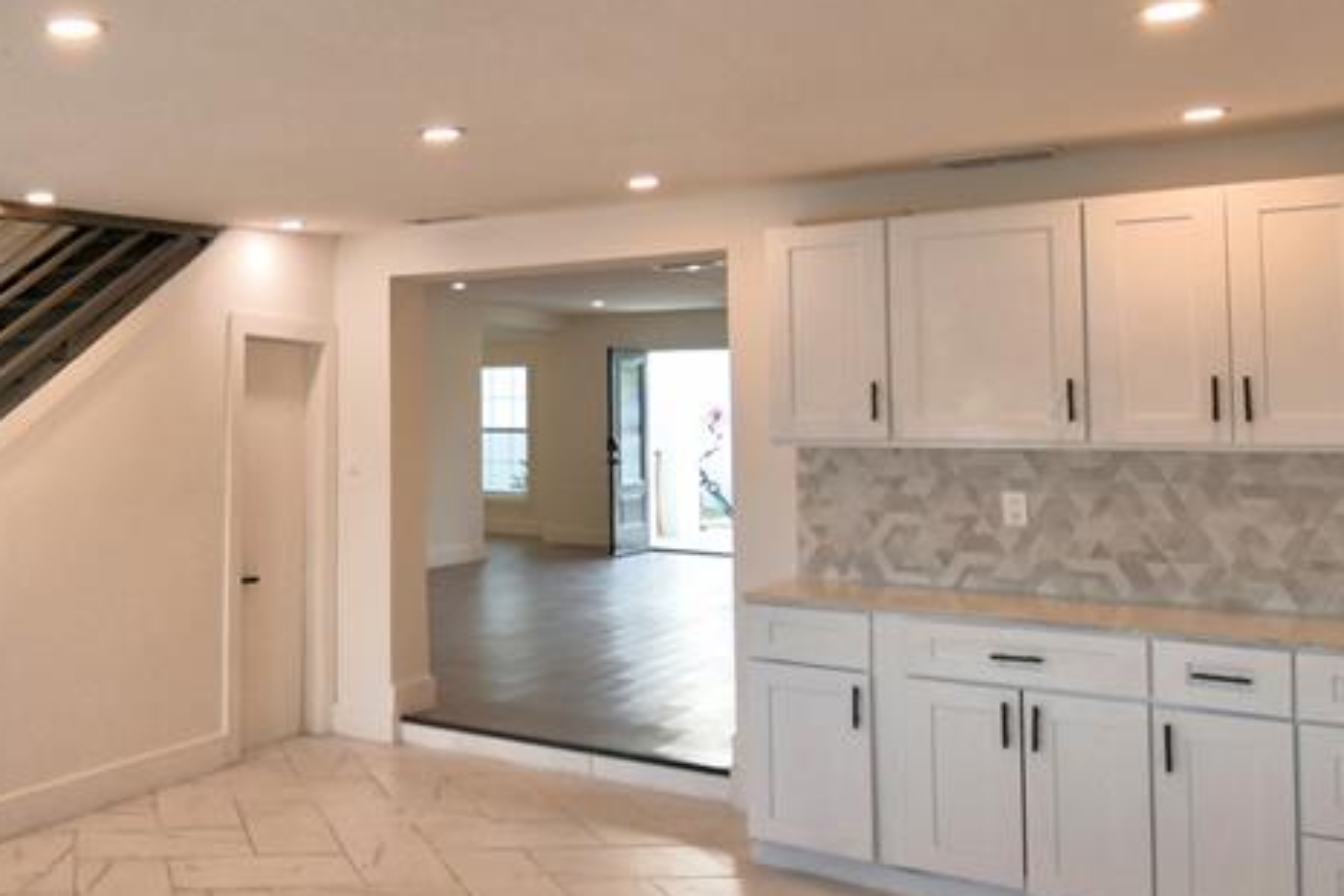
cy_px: 370
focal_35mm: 33
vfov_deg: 39.8
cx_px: 214
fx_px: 1232
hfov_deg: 52.4
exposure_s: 1/125
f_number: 4.5
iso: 360
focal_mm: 10
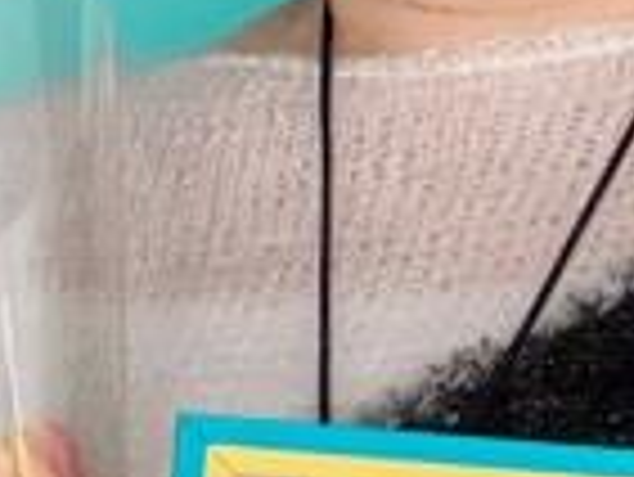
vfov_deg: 2.7
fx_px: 10247
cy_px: 364
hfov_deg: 3.5
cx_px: -297
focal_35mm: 559
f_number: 2.8
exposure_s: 1/89
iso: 250
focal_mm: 9
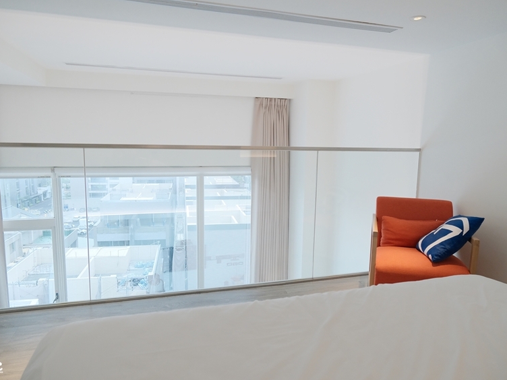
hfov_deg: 69.4
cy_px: 190
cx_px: 253
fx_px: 366
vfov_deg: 54.9
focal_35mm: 25
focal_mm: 15
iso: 1250
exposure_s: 1/100
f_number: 3.5
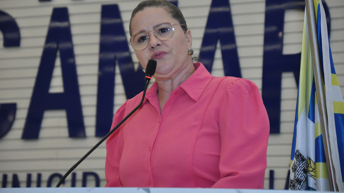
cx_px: 171
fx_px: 1510
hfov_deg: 13.0
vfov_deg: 7.3
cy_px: 81
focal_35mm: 166
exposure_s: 1/160
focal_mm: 105
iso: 2500
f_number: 5.6
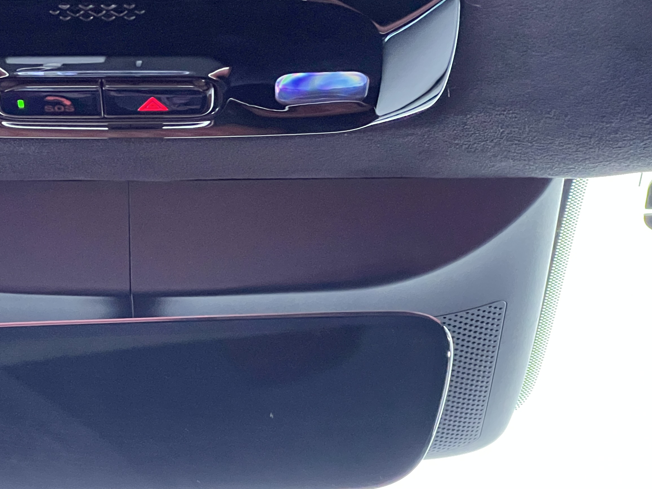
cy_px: 144
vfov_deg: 11.0
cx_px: 118
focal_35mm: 134
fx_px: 2524
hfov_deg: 14.6
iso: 1000
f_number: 2.8
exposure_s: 1/41
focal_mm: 9
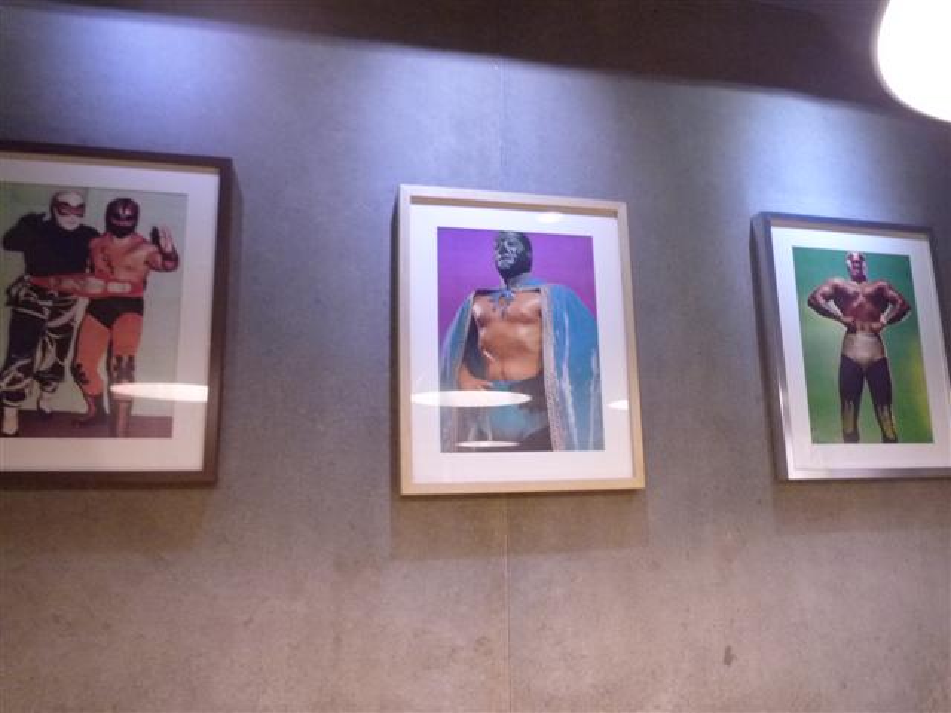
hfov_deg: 69.4
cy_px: 356
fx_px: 687
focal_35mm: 25
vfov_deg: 54.9
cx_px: 476
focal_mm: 4.4
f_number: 2.8
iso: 400
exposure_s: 1/13
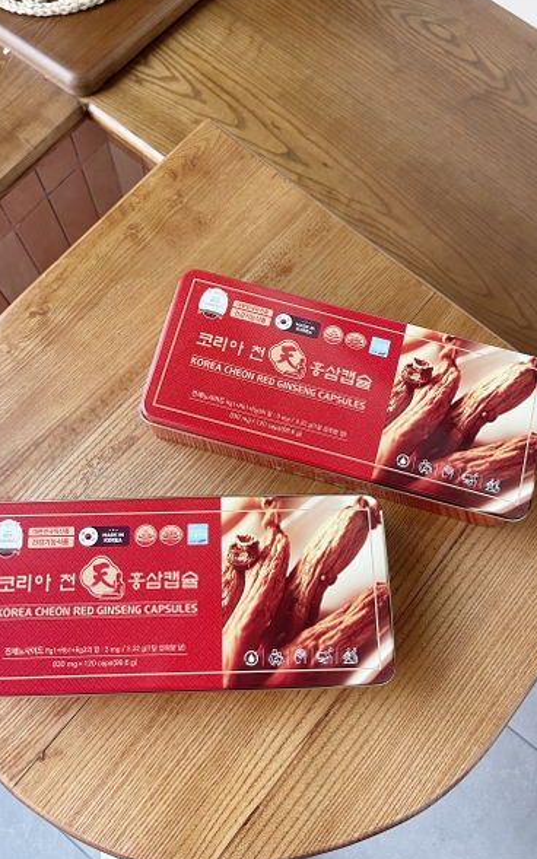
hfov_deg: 46.0
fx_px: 632
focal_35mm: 27
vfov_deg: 68.4
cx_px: 247
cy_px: 427
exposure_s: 1/93
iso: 125
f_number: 1.6
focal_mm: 5.1
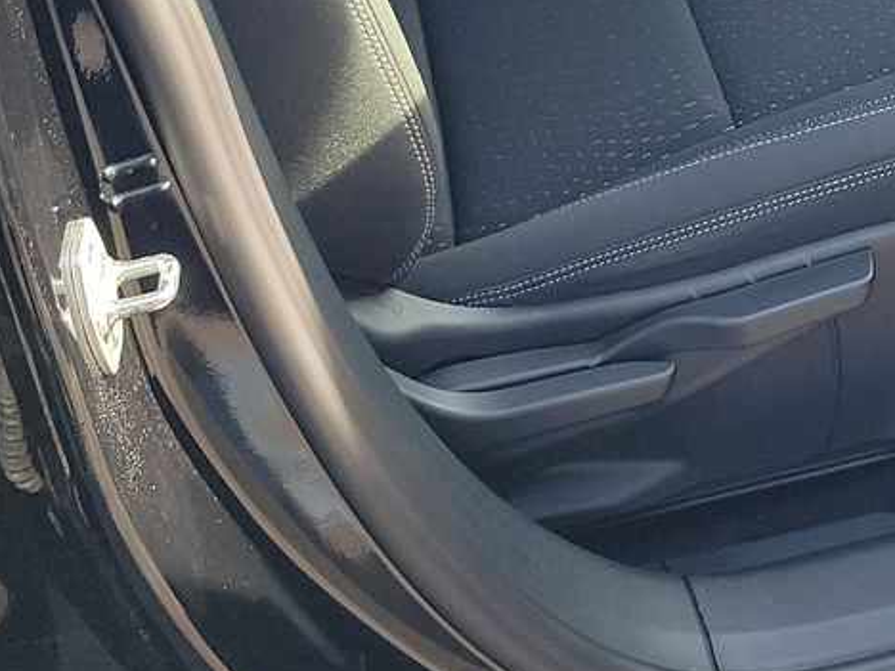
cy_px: -329
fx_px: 2120
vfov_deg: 16.4
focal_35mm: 82
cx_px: 910
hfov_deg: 22.8
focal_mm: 6.7
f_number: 1.8
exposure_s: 1/59
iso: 78
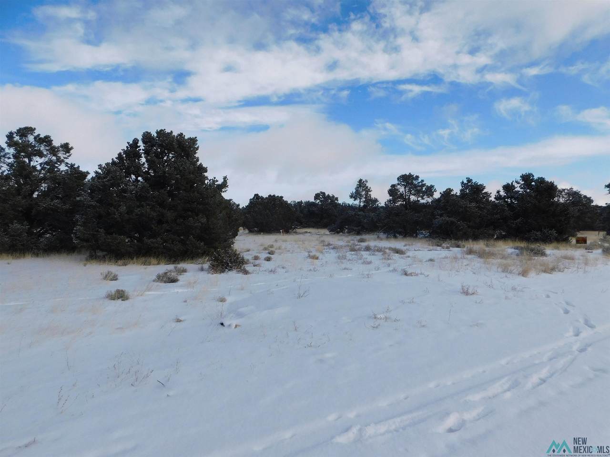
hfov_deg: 73.9
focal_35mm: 23
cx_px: 305
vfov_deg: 58.9
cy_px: 228
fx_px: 405
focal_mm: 4
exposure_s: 1/800
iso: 125
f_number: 6
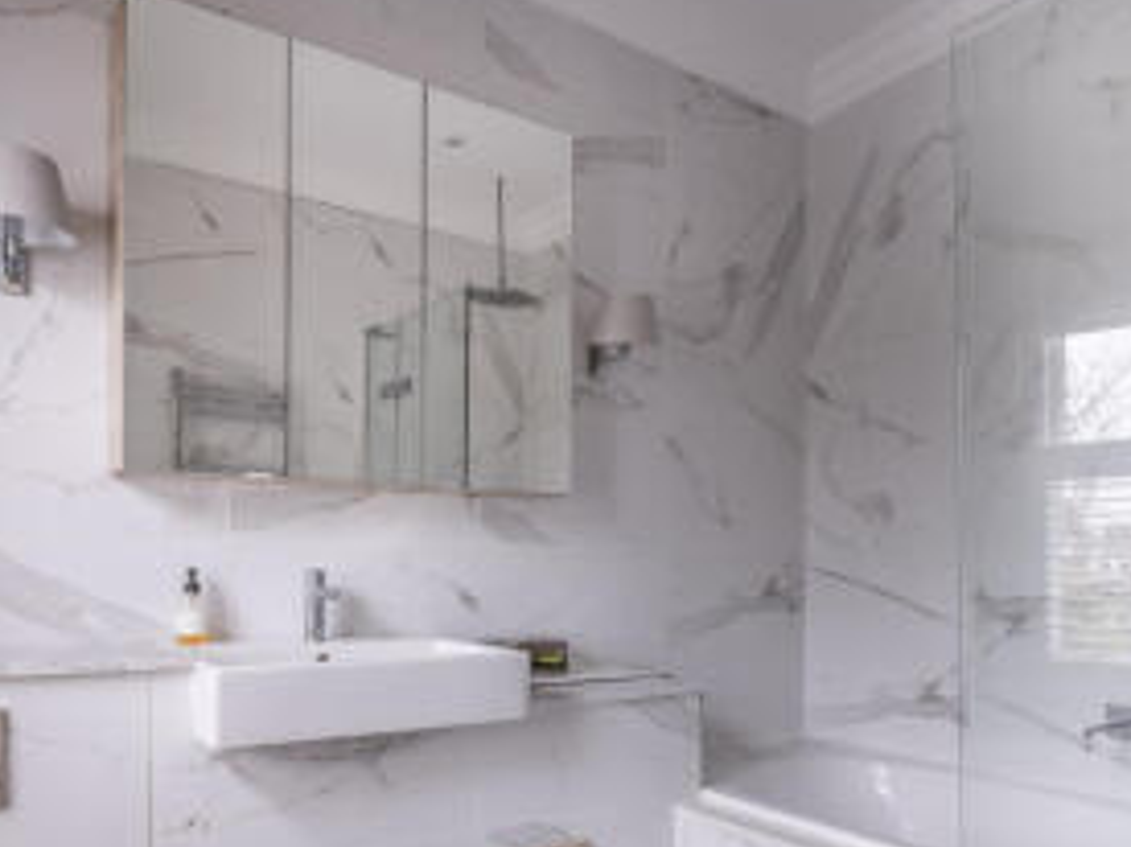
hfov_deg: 69.4
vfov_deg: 53.9
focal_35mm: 25
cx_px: 576
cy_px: 557
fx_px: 816
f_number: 7.1
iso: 250
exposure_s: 1/4
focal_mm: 10
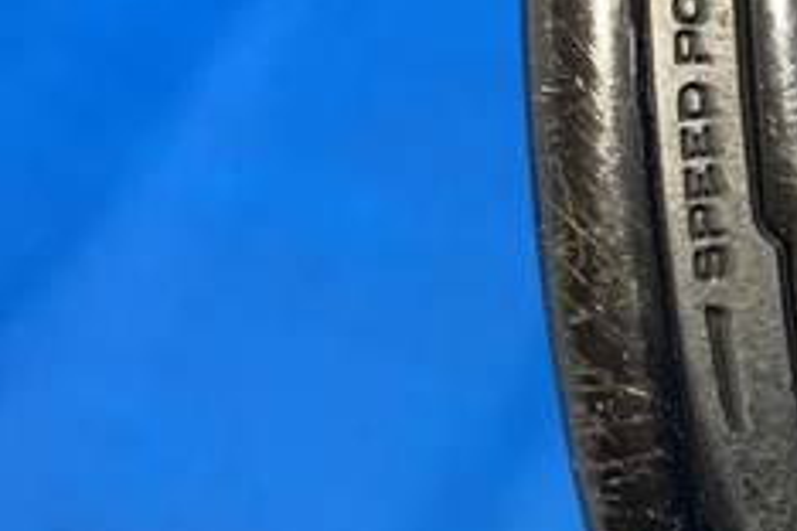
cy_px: 146
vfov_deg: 18.3
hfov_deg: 24.5
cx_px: 978
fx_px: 1638
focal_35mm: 74
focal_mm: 4.25
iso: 125
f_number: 1.8
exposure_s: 1/60
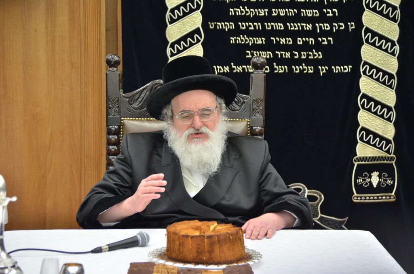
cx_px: 207
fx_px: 2152
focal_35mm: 188
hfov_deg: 11.0
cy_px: 137
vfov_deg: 7.3
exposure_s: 1/160
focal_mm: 125
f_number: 5.6
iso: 1250
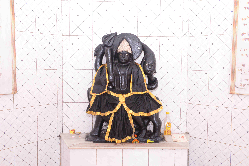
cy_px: 83
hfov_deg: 46.4
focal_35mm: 42
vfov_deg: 31.9
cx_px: 124
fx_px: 291
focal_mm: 42
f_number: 9
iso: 3600
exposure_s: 1/200
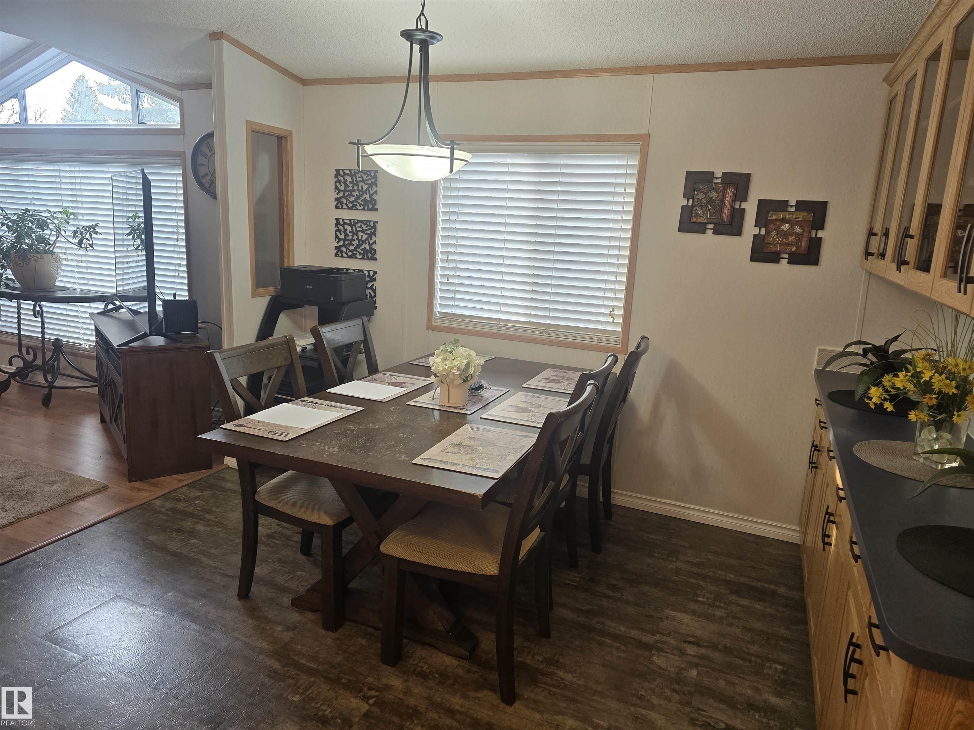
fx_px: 647
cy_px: 365
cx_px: 487
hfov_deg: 73.9
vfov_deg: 58.9
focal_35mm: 23
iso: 125
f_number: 1.7
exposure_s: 1/120
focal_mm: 6.3
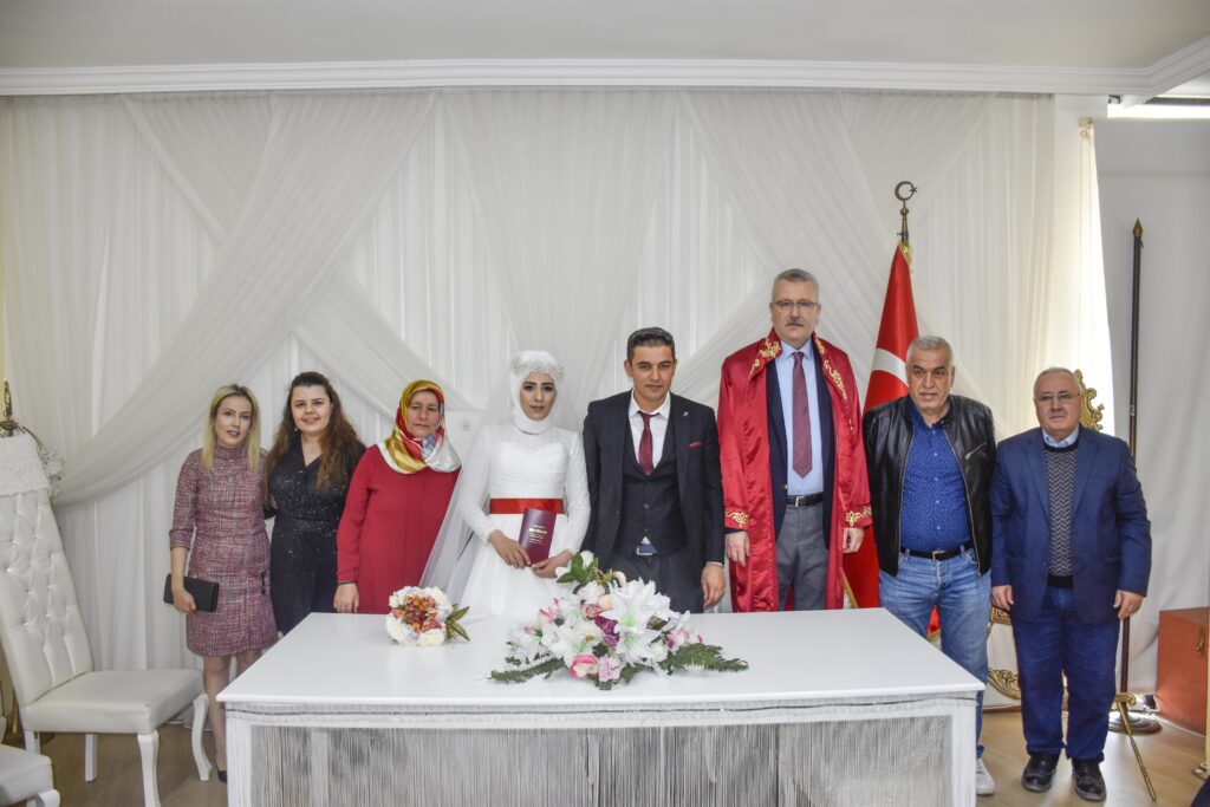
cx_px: 605
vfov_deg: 47.9
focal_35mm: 27
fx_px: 908
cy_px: 404
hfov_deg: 67.4
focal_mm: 18
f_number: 3.5
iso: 400
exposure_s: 1/100
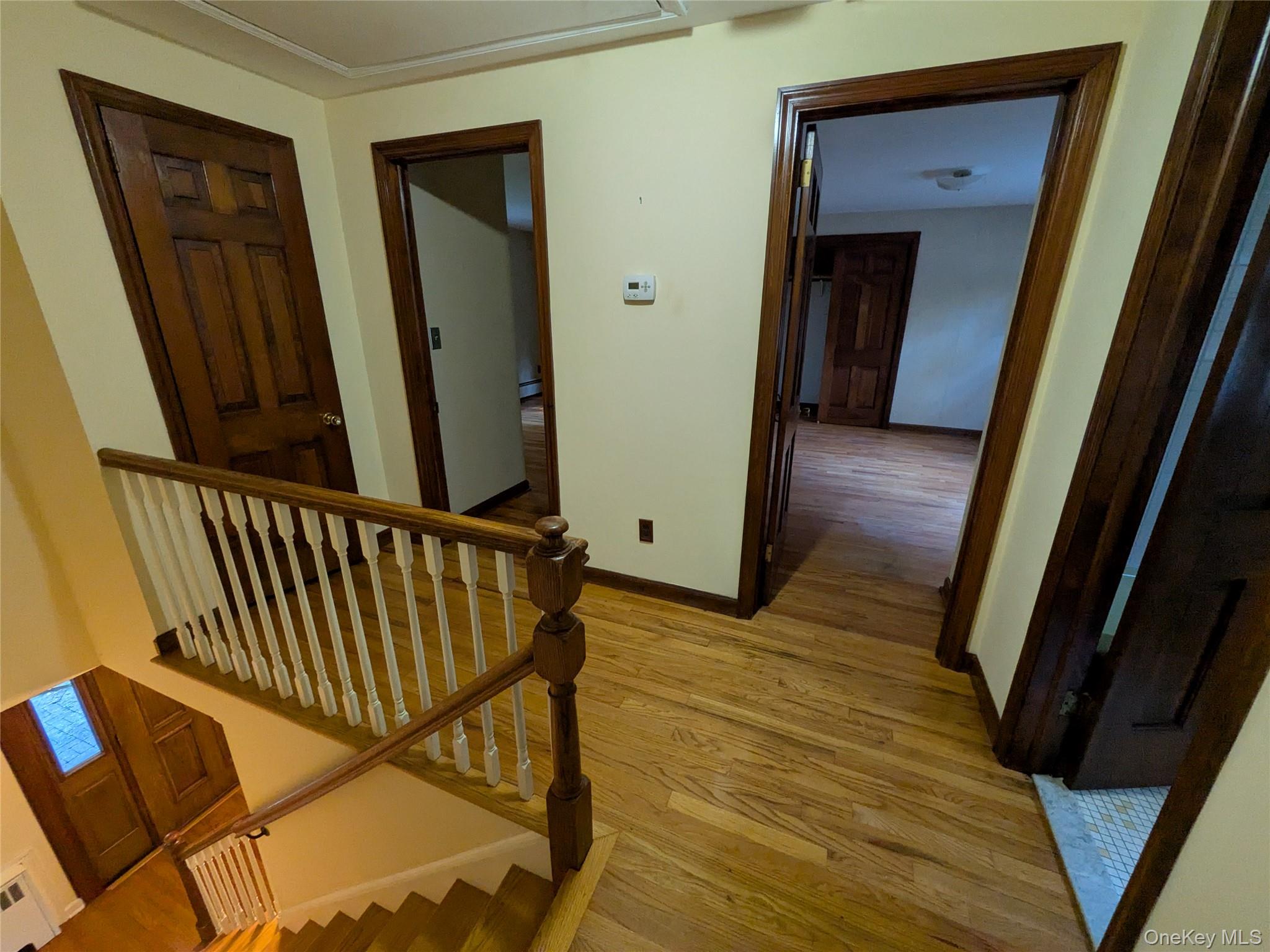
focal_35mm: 14
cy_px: 476
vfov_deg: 85.7
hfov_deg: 102.1
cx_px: 635
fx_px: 514
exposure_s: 1/33.3
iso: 255
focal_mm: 1.83
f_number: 2.2
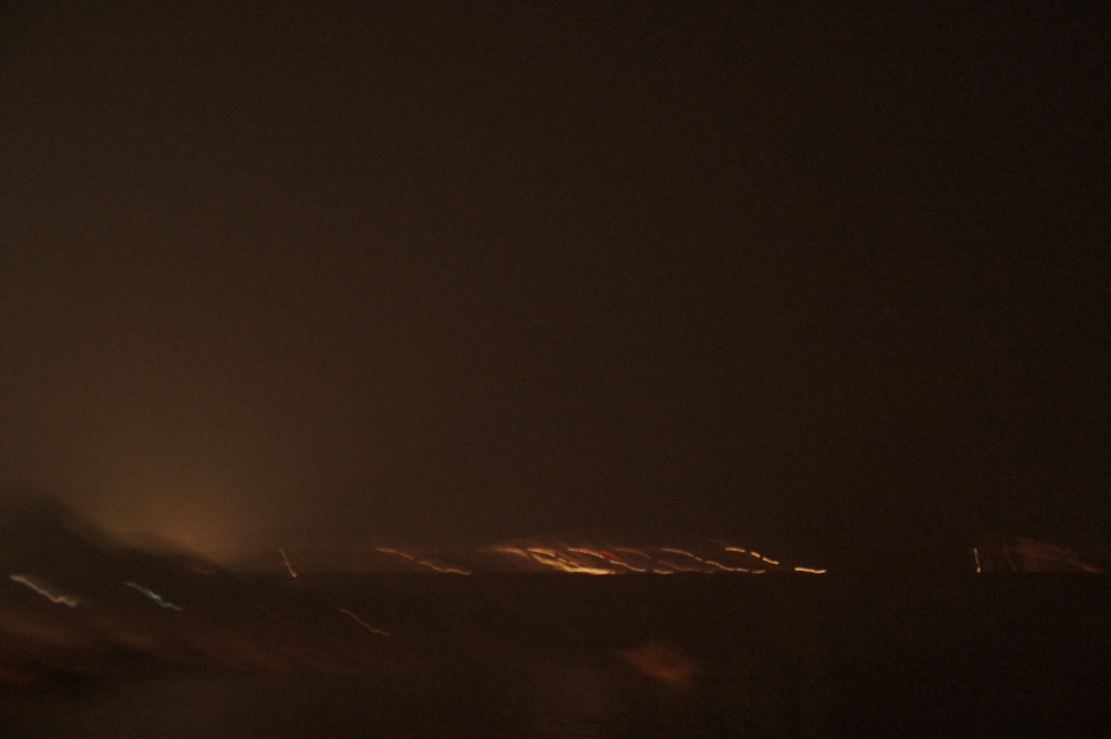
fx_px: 1202
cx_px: 556
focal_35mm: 39
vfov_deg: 34.1
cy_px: 370
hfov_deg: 49.6
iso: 1600
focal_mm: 26
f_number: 4
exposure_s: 2
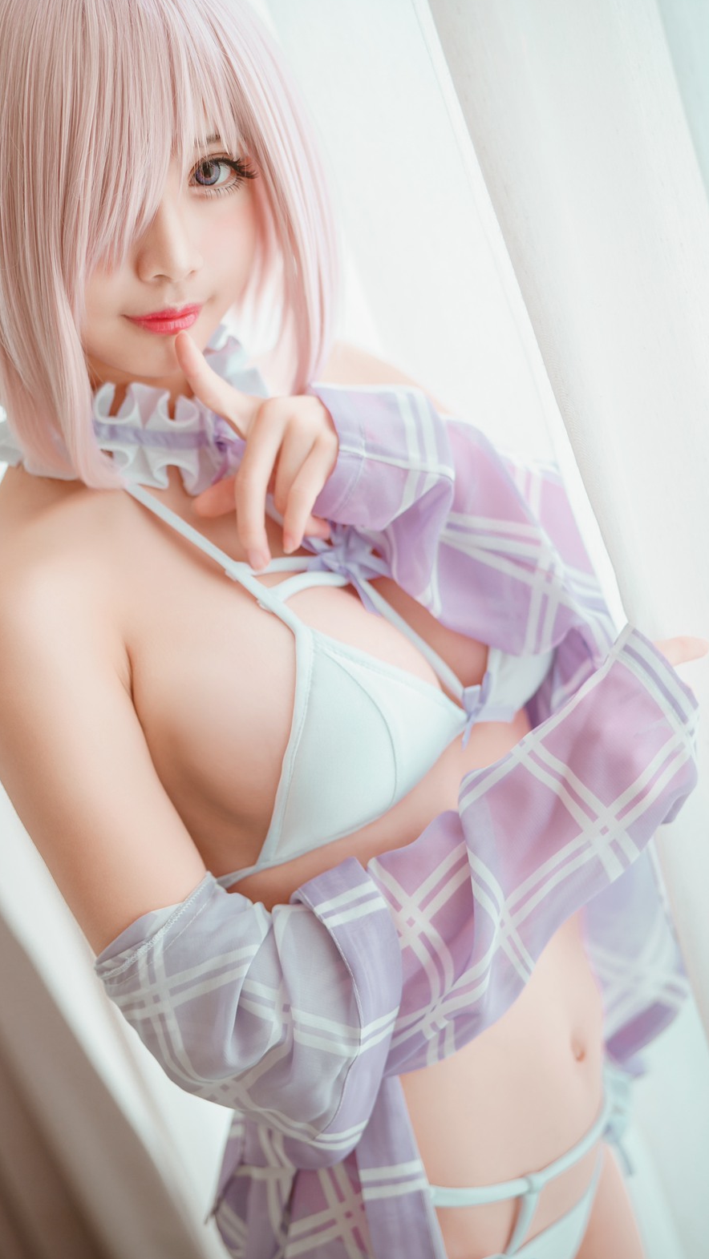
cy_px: 551
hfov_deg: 18.5
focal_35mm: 65
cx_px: 236
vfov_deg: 32.3
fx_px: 2172
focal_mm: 50
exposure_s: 1/200
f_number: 1.8
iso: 200
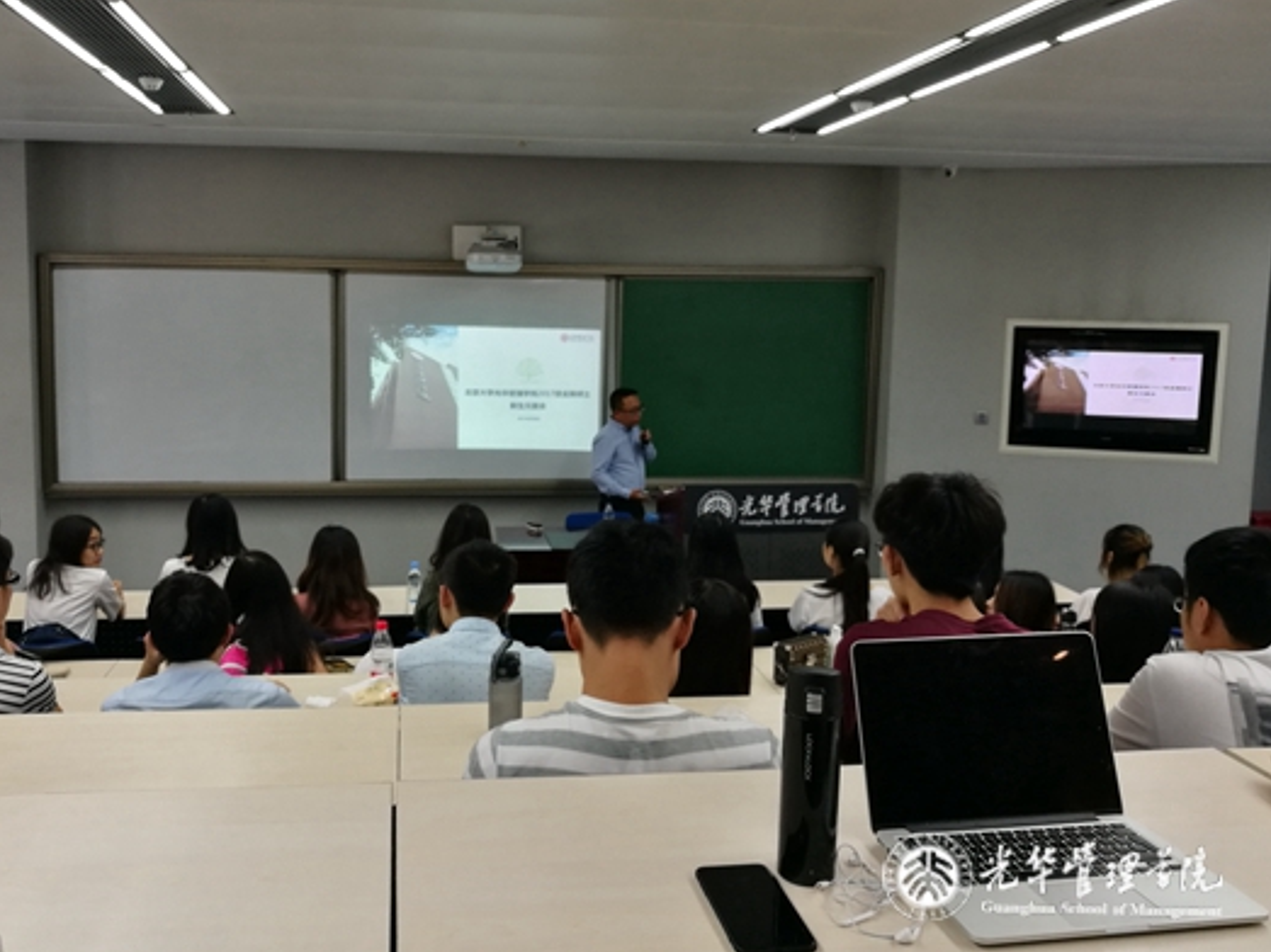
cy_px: 427
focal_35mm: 31
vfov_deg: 45.4
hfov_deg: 58.2
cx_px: 557
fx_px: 1138
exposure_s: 1/33.3
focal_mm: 4.5
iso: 160
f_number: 2.2
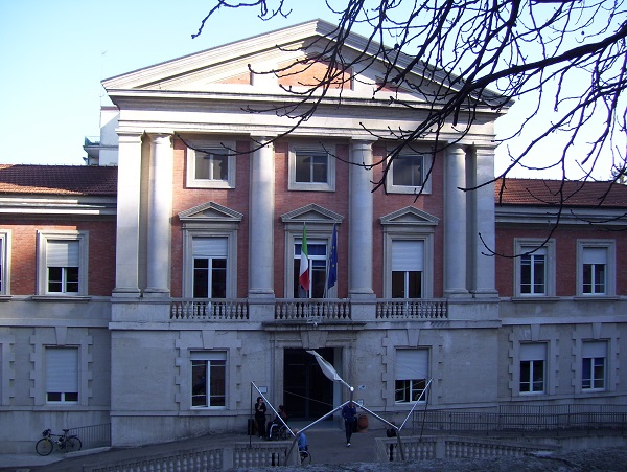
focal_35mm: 36
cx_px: 314
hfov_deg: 51.3
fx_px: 653
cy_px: 236
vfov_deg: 39.7
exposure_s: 1/400
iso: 80
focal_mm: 6
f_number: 2.7
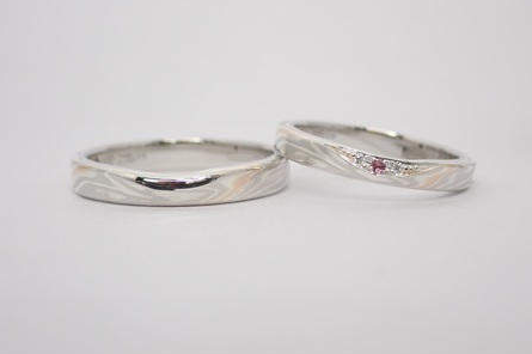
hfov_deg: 25.1
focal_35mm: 81
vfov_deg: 16.8
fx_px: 1196
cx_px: 268
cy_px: 160
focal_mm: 13.65
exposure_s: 1/125
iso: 200
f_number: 4.1
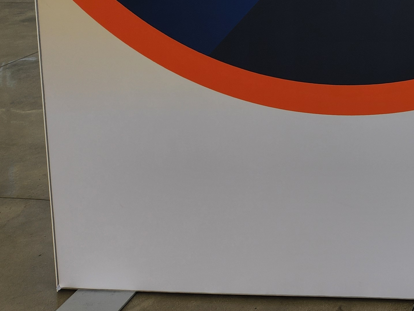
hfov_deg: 25.6
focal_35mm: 64
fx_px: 765
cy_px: -102
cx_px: 553
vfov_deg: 20.7
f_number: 1.8
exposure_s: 1/395
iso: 20
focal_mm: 5.4
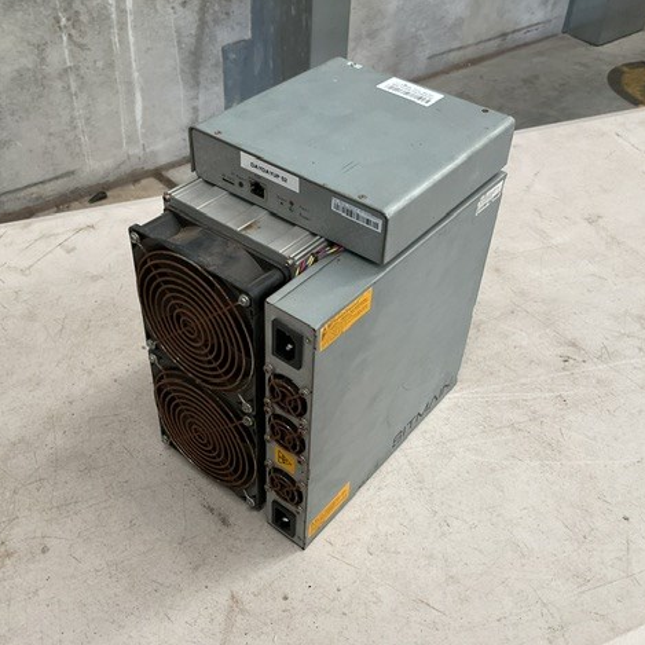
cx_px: 330
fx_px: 738
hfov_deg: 47.2
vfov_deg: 47.2
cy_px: 326
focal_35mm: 35
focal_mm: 3
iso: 50
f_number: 1.8
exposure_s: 1/50
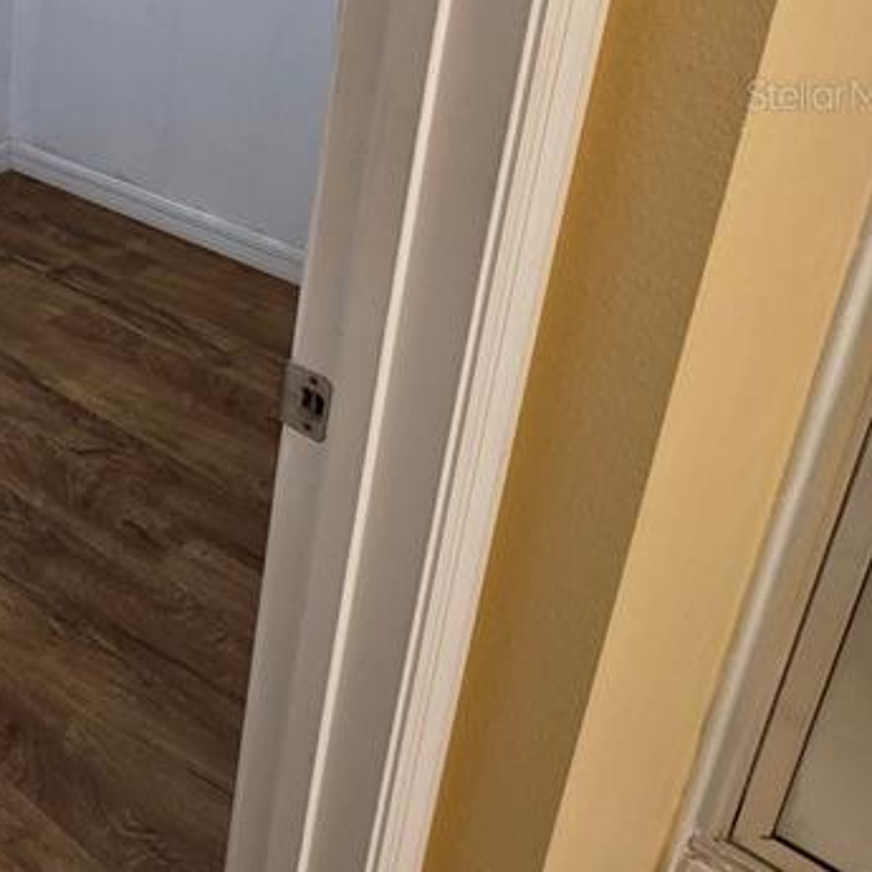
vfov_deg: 39.0
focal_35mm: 40
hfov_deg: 33.0
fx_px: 1140
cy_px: 94
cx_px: -212
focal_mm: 2.2
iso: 200
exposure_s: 1/120
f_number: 1.9
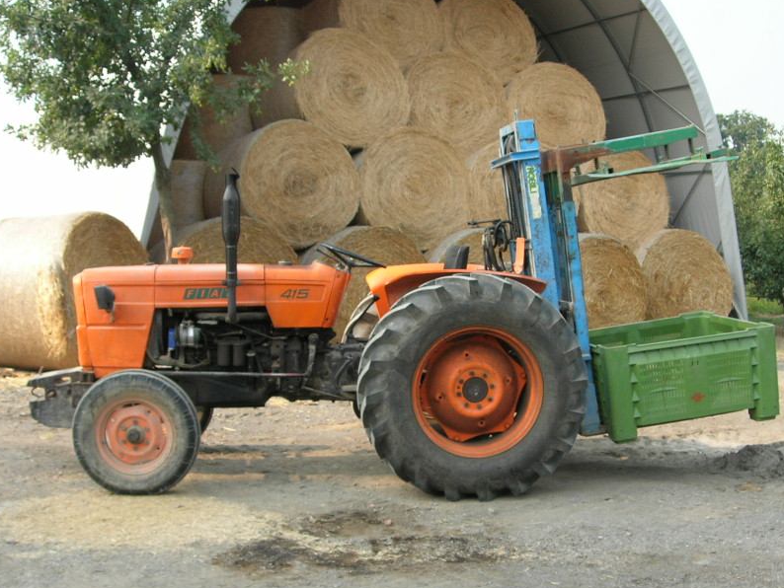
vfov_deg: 29.7
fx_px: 1110
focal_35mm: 49
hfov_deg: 38.9
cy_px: 333
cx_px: 431
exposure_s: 1/170
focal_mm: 7.8
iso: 64
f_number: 4.8
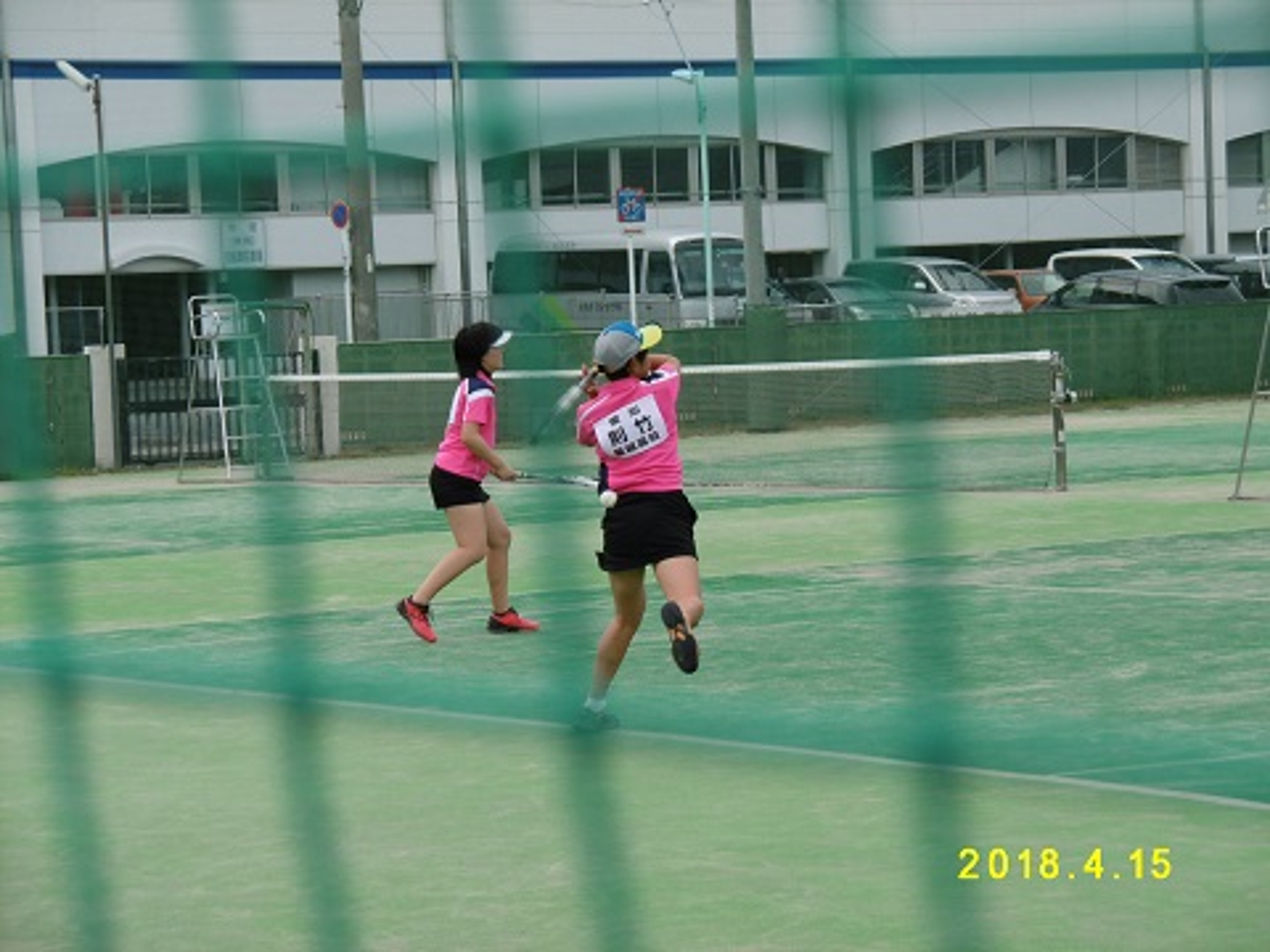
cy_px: 476
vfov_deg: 12.3
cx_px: 635
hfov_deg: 16.4
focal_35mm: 120
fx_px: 4403
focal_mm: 21.5
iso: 100
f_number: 5
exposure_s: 1/320
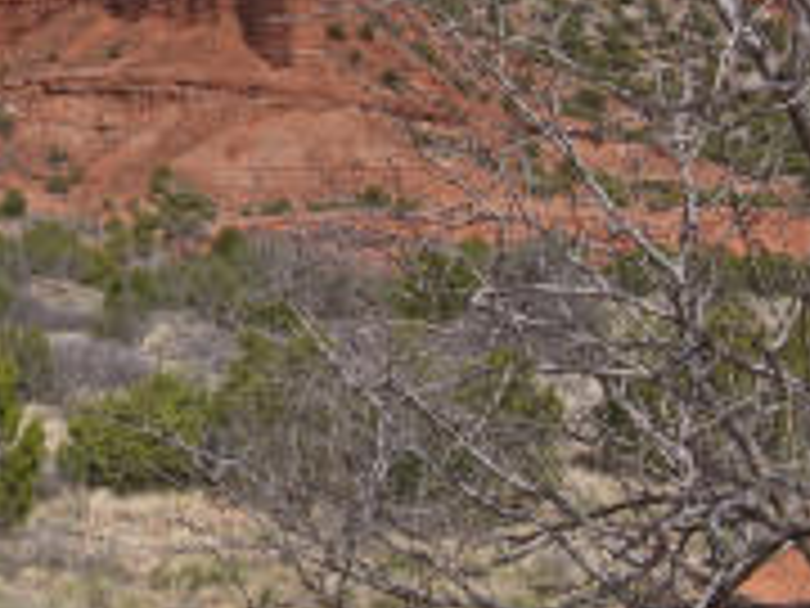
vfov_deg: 18.5
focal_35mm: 79
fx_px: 1849
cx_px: -50
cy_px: 106
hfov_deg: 23.4
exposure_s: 1/500
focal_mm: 18
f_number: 9
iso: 200
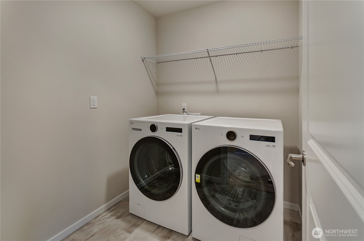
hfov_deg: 100.5
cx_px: 182
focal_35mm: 15
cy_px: 120
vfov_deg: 77.1
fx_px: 151
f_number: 4
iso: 160
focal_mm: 10
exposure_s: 1/20
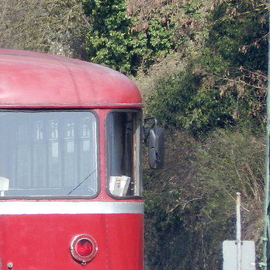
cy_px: 190
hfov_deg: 1.1
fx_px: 14649
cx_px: -167
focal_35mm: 1660
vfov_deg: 1.1
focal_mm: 97.9
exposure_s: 1/250
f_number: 5.8
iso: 125
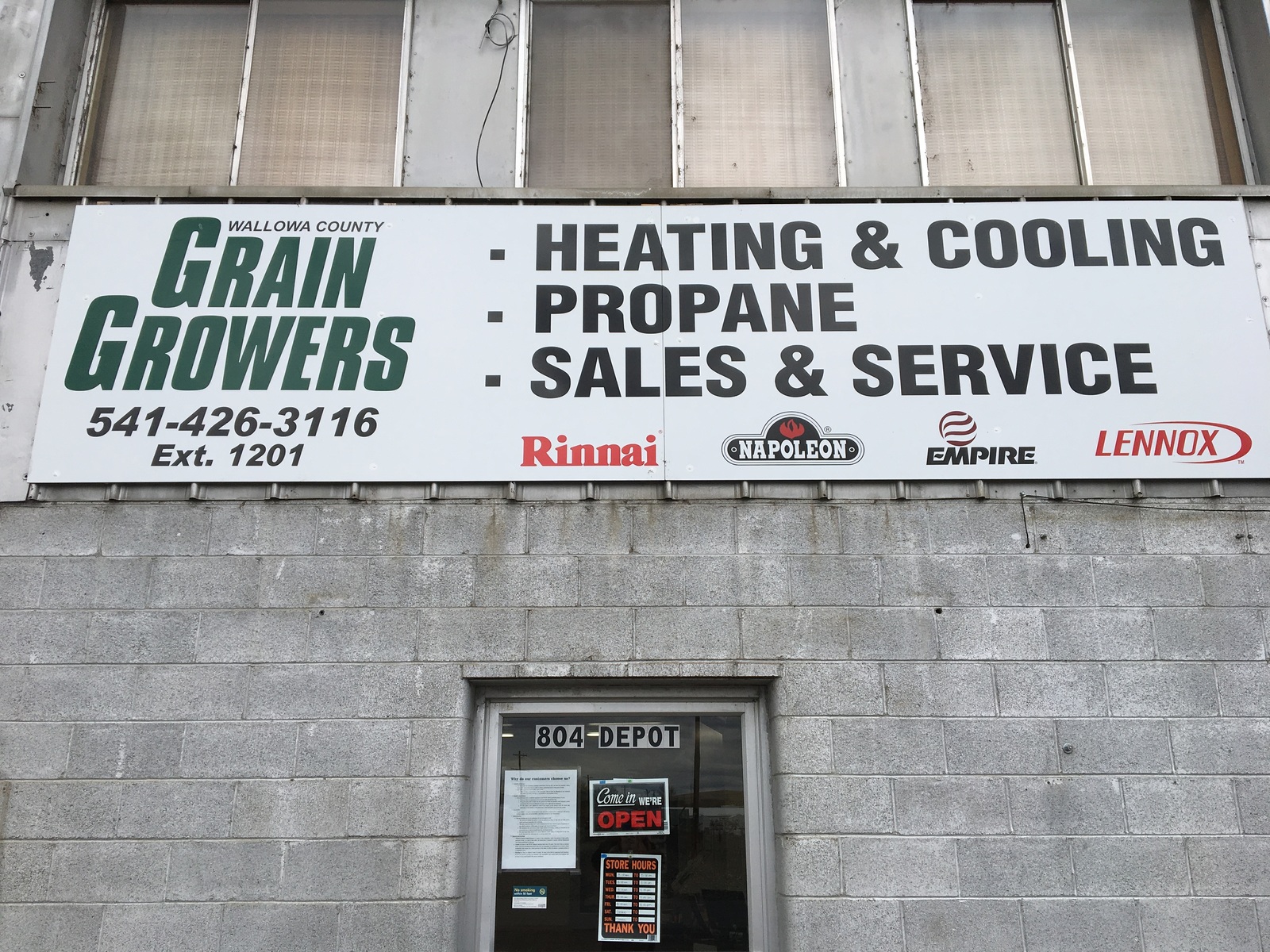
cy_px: 476
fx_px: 1064
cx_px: 635
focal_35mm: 29
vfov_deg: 48.2
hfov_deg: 61.7
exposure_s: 1/686
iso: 25
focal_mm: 4.15
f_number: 2.2
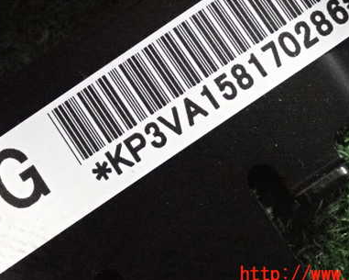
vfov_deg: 14.9
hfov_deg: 18.6
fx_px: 1064
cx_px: 172
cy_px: 80
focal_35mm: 103
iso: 5000
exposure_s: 1/125
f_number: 3.8
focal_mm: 11.88
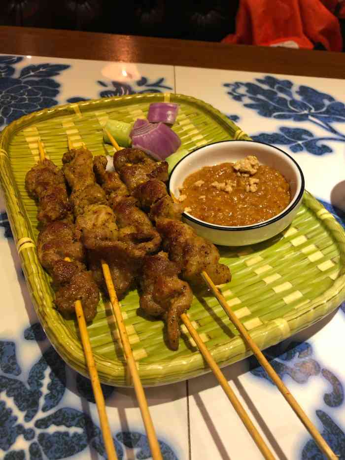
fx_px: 372
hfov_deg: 49.8
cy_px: 230
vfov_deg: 63.4
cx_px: 172
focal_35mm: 28
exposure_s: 1/17
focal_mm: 4
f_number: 1.8
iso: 40
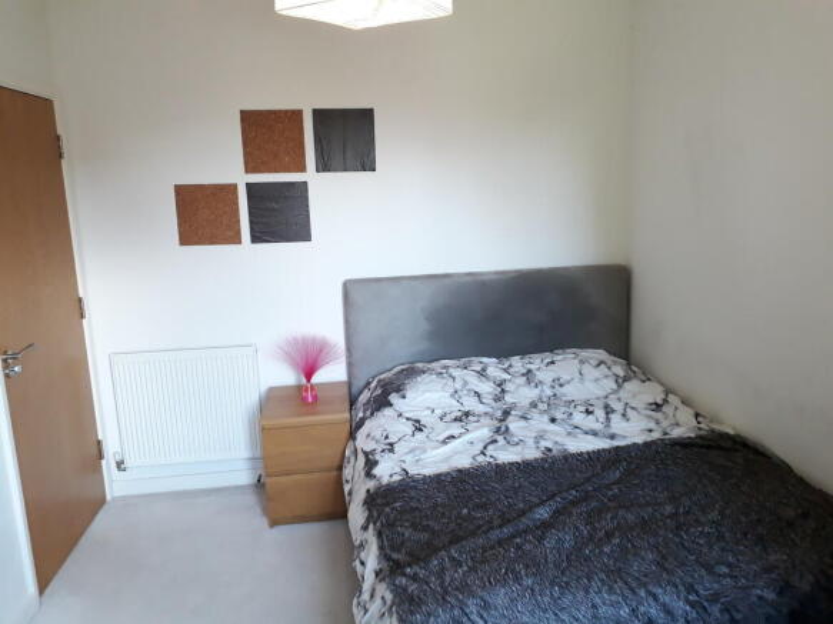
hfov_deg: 65.3
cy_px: 312
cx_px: 416
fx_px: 650
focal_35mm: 27
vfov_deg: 51.3
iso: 125
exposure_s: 1/30
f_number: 1.9
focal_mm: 3.6
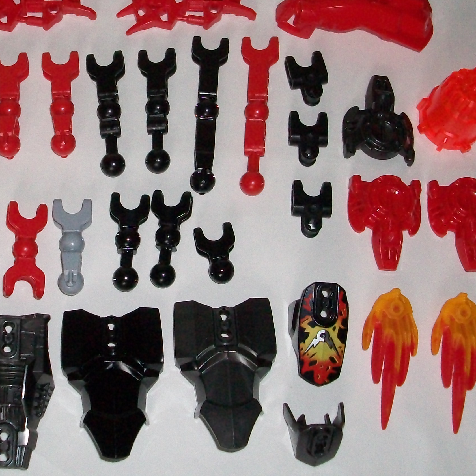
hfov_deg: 27.5
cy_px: 170
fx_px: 965
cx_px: 141
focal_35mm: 62
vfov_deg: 27.6
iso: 200
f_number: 2.8
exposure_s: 1/125
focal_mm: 5.7
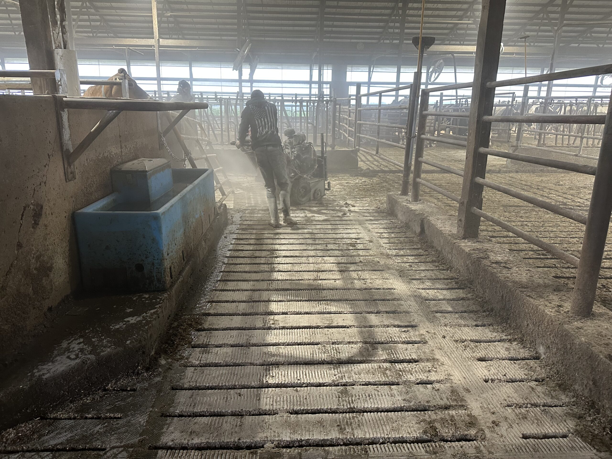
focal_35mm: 24
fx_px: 424
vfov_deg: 56.8
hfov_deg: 71.6
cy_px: 230
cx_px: 306
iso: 400
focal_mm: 6.86
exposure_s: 1/60
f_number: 1.78
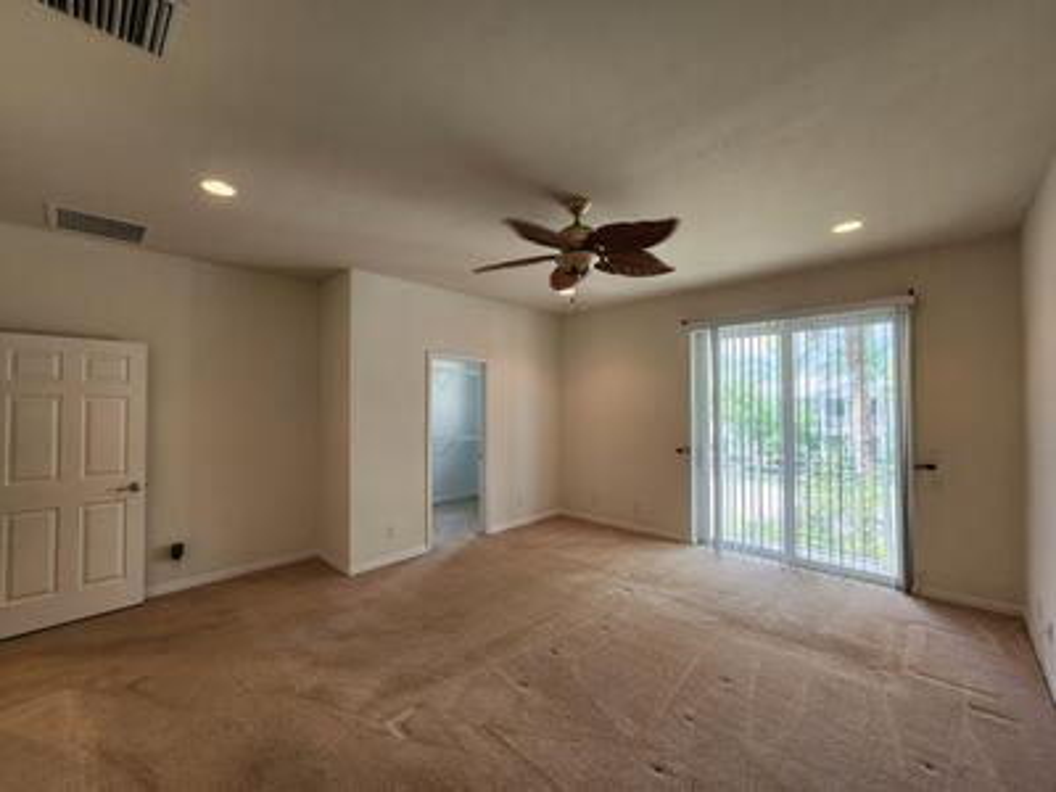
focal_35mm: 13
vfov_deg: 89.9
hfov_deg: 106.2
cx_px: 528
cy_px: 396
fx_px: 397
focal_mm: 2.2
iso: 80
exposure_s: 1/60
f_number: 2.2
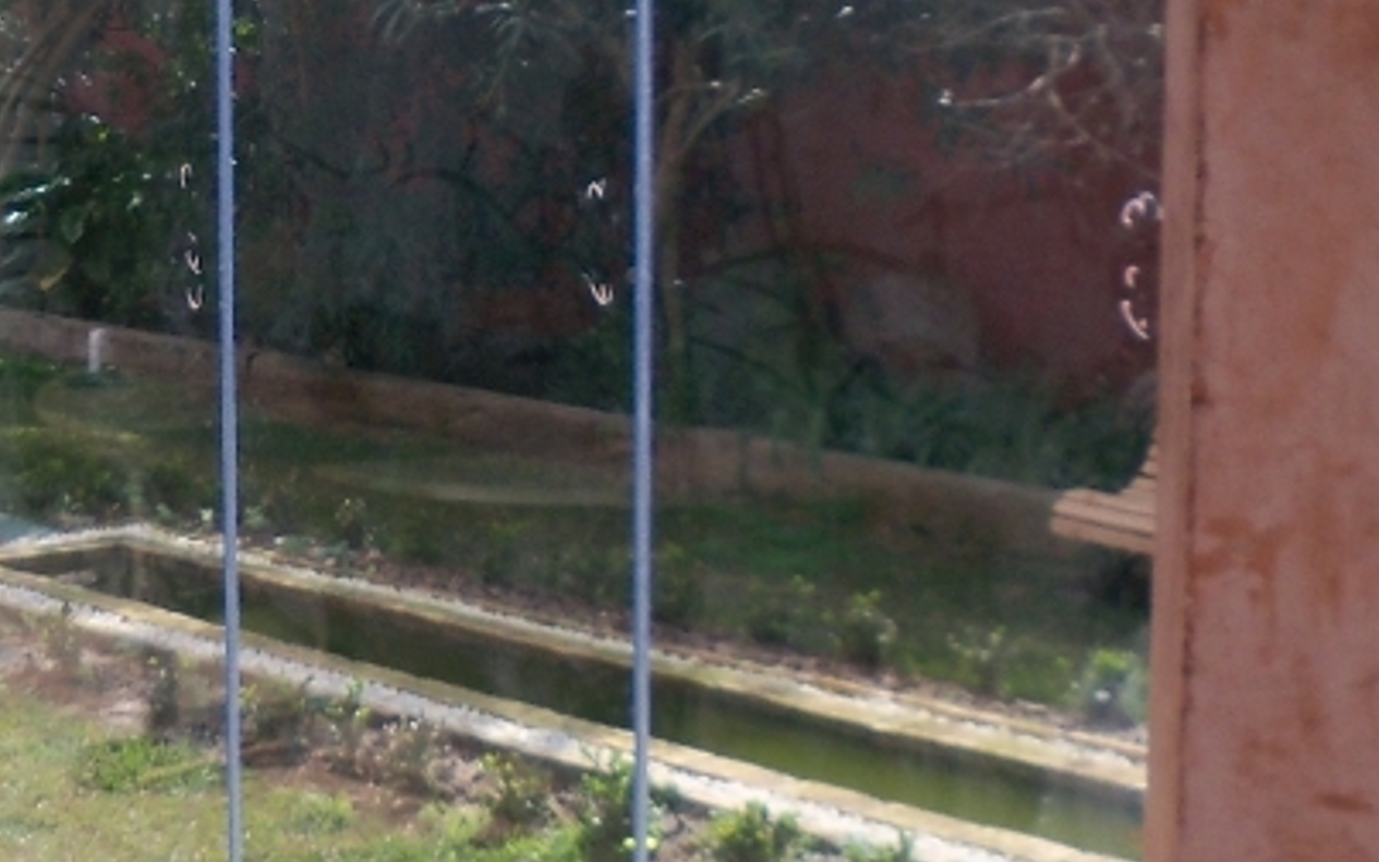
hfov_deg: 22.9
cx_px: 426
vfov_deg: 14.5
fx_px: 3383
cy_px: 212
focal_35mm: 90
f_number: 3.5
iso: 100
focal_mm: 6.3
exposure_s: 1/640
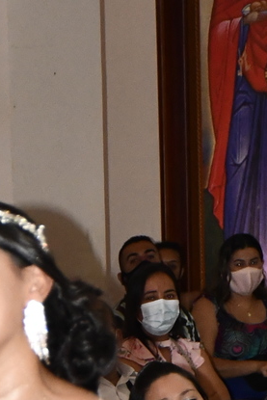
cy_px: 806
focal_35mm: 338
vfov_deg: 5.9
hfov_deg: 4.1
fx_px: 3757
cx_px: -126
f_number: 4.8
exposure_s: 1/60
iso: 2200
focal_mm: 52
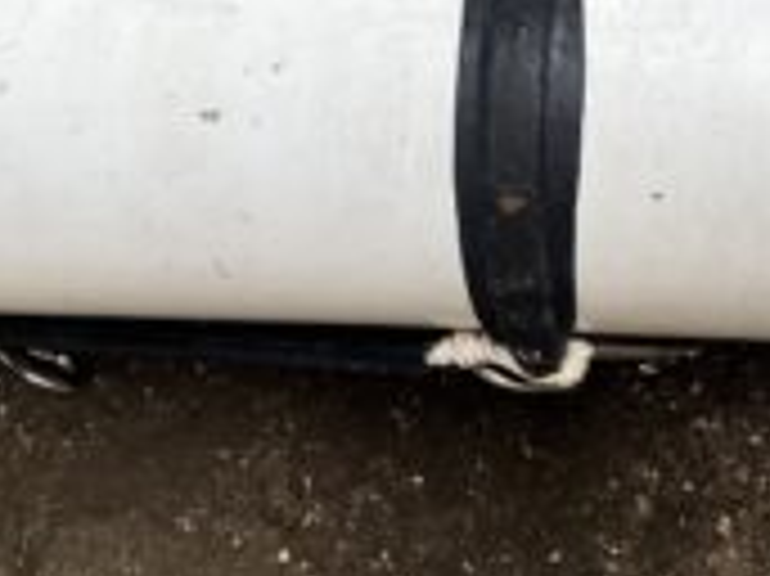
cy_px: 101
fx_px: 1734
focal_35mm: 78
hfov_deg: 25.0
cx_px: 423
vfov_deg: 18.7
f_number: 1.6
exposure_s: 1/100
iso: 32
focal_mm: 5.1
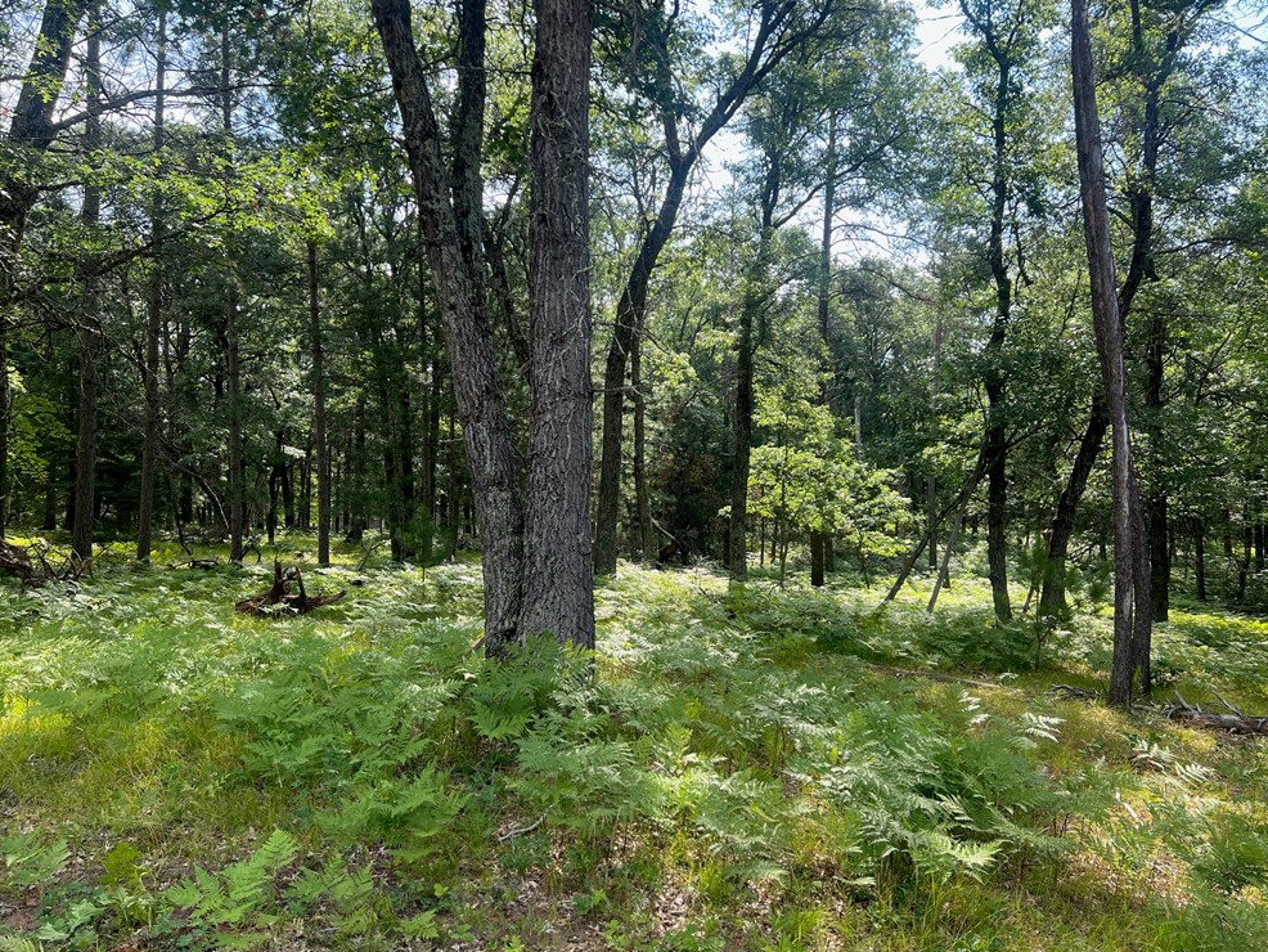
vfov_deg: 51.4
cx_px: 625
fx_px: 989
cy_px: 490
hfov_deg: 65.3
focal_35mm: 27
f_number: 1.5
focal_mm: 5.7
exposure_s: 1/654
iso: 50
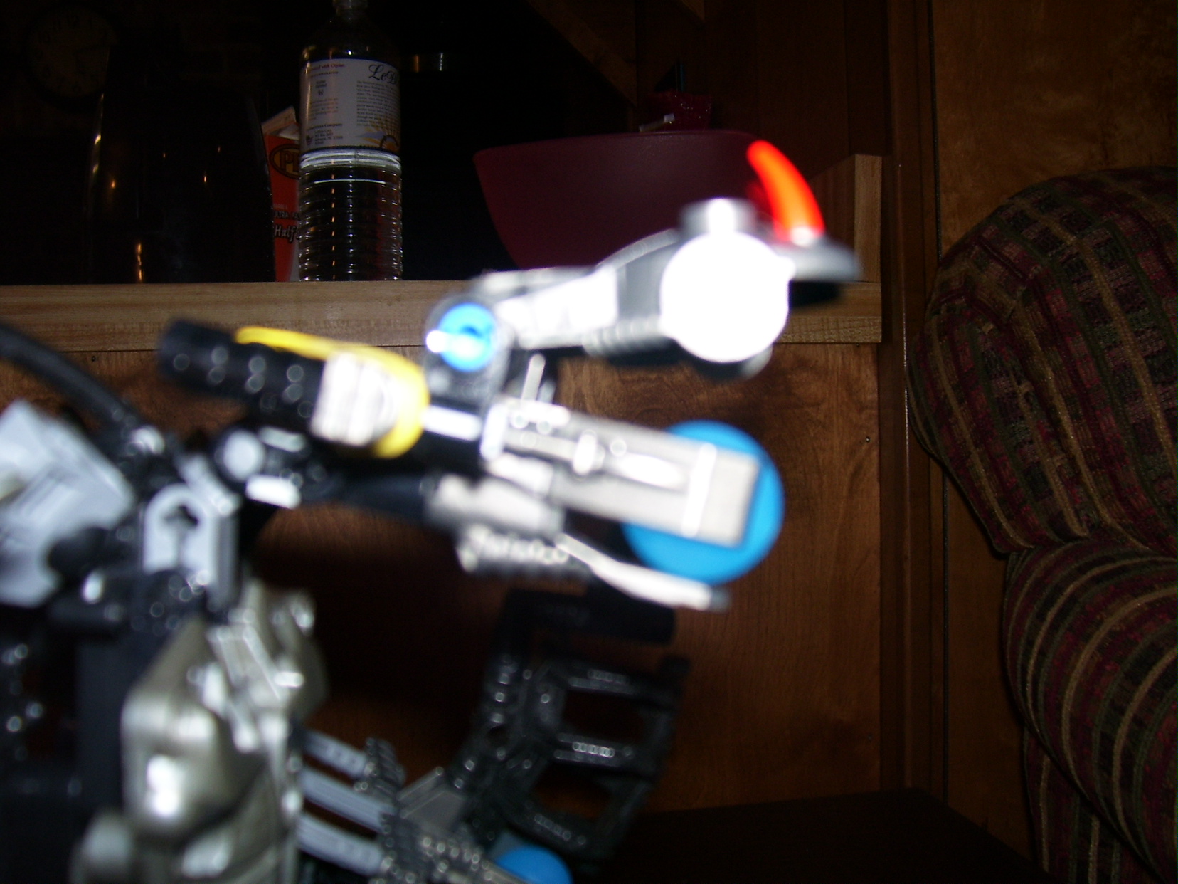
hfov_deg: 54.0
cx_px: 589
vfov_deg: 41.8
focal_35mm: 34
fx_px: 1157
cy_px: 442
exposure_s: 1/45
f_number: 2.7
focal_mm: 5.6
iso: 80
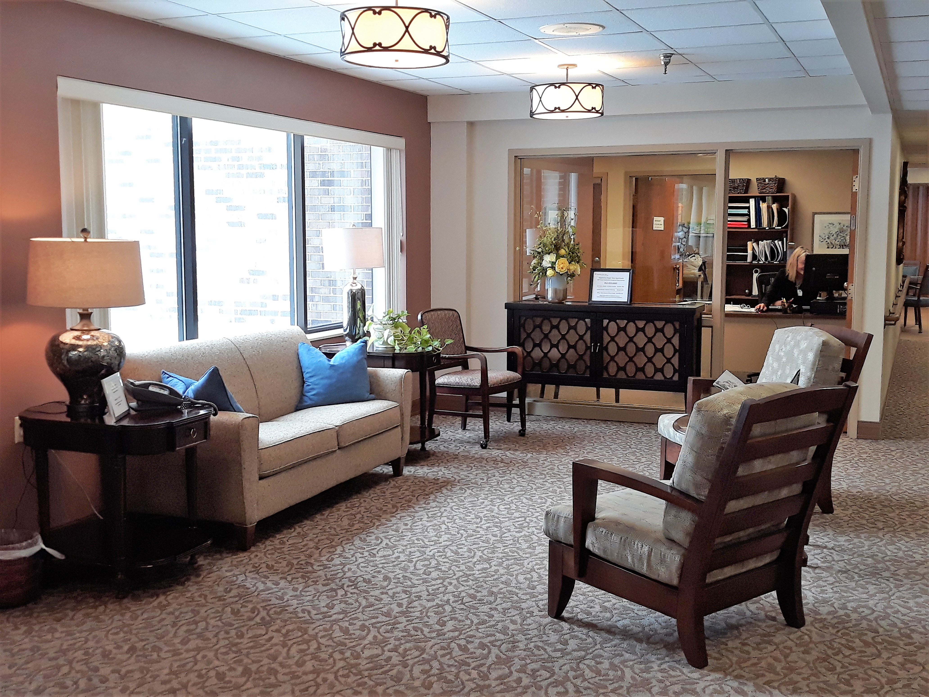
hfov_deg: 63.4
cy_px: 348
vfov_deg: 49.7
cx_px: 464
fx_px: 751
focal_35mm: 28
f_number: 1.7
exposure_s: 1/40
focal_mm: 3.7
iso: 80
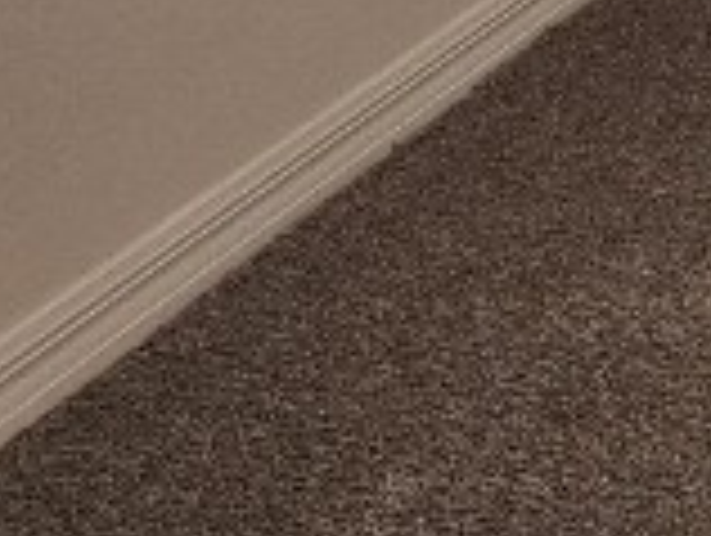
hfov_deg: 10.3
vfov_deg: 8.9
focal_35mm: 149
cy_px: -793
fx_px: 3065
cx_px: 1989
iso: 200
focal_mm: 5.4
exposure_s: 1/120
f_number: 1.8
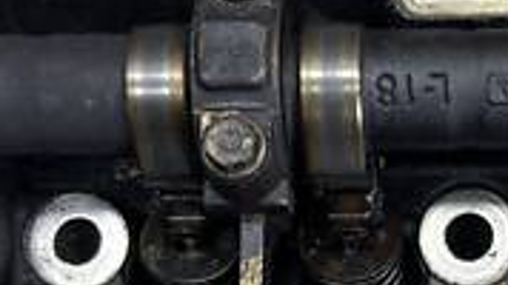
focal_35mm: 102
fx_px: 1374
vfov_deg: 11.6
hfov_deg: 20.4
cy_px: 351
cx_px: 479
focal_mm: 5.1
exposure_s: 1/100
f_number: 1.6
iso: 64
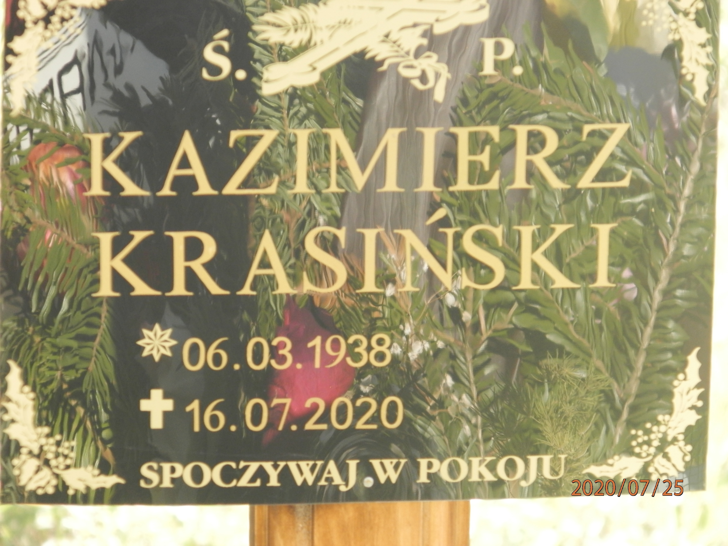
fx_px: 7045
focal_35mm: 335
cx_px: 364
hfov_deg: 5.9
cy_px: 273
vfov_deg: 4.4
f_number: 5.6
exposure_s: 1/60
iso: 200
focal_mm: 59.8
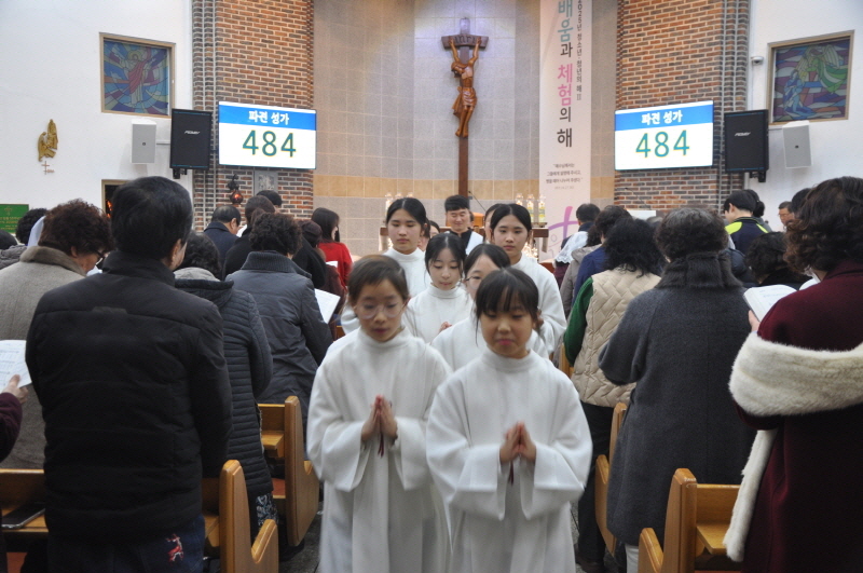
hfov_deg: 53.2
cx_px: 432
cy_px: 286
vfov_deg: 36.8
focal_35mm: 36
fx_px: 862
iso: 400
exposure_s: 1/20
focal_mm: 24
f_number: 4.5
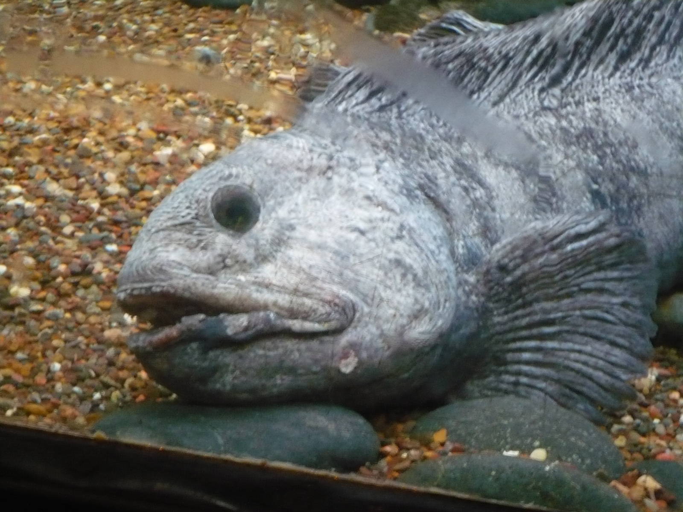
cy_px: 256
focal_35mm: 50
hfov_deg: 38.2
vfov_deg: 29.1
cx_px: 342
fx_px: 987
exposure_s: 1/4
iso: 400
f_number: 3.4
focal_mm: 8.3
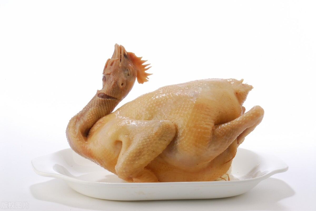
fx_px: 1384
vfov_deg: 8.7
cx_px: 158
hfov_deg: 13.0
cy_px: 106
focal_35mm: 158
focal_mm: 105
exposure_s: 1/125
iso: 100
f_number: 32
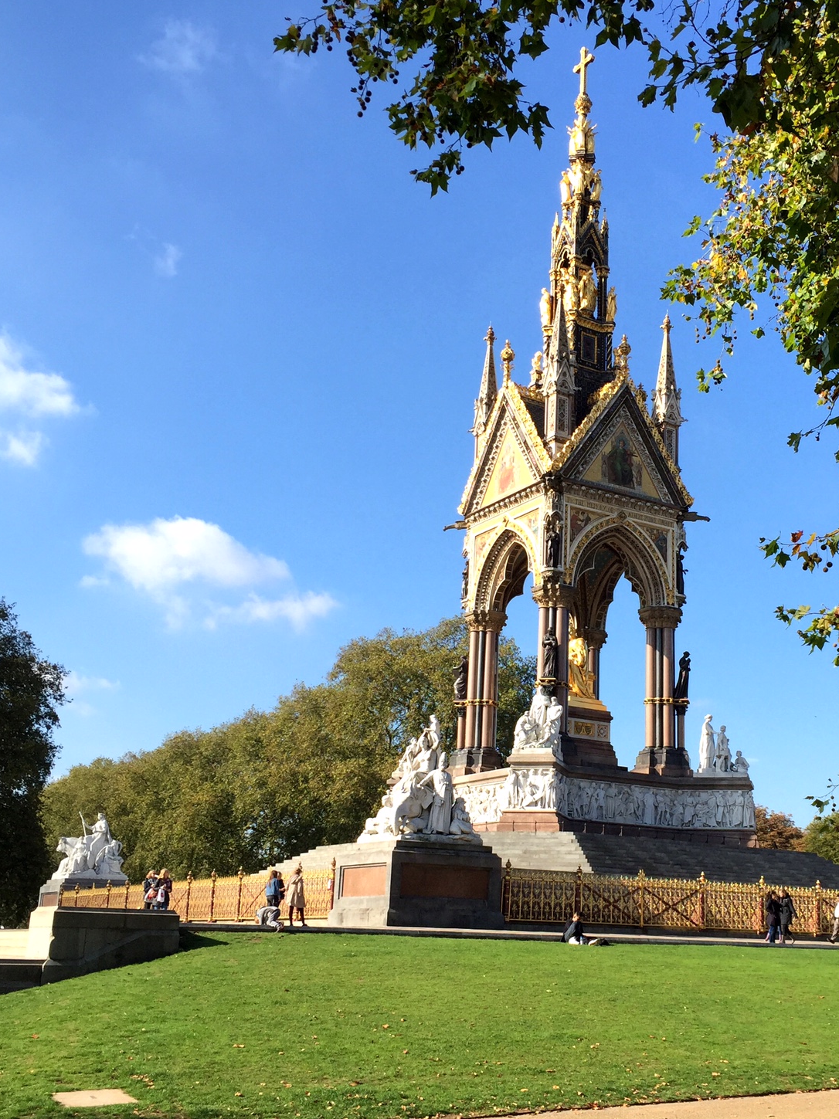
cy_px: 573
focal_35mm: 41
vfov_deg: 45.8
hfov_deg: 34.8
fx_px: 1326
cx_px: 552
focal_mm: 4.15
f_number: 2.2
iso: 32
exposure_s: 1/1199
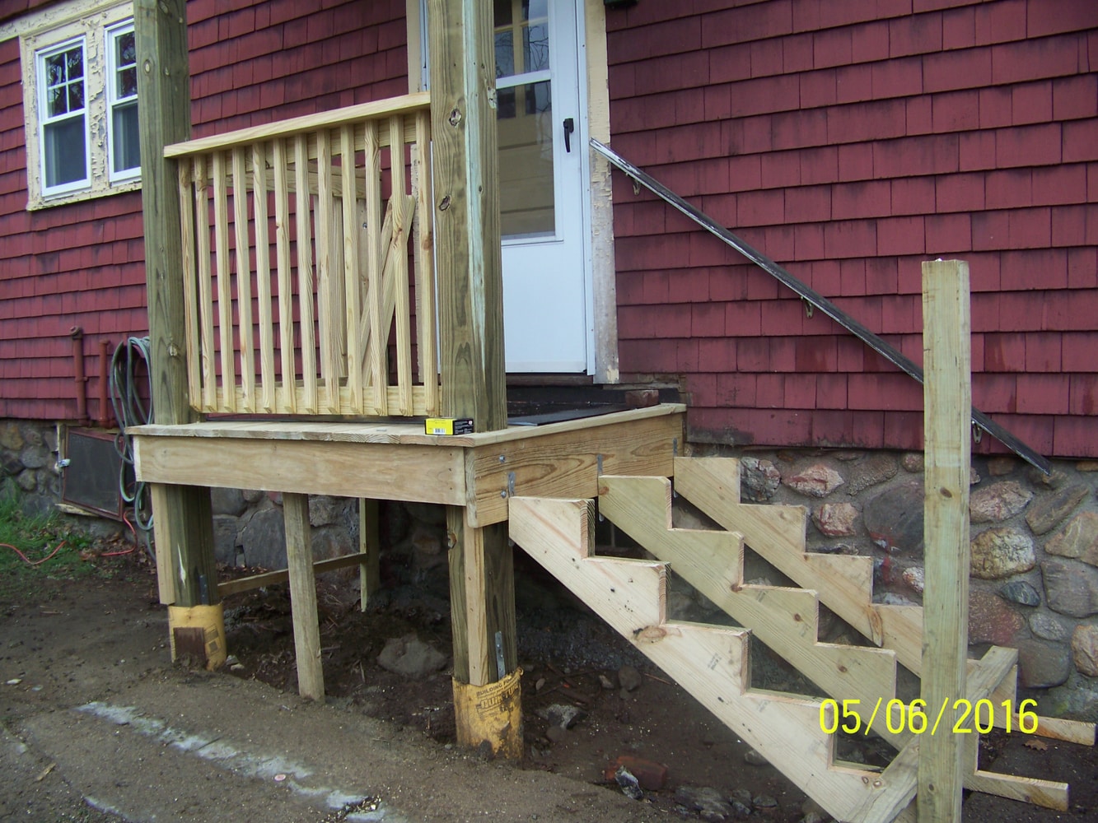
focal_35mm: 36
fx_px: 1142
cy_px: 412
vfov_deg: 39.7
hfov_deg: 51.4
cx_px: 549
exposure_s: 1/320
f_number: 2.8
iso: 64
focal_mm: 5.85
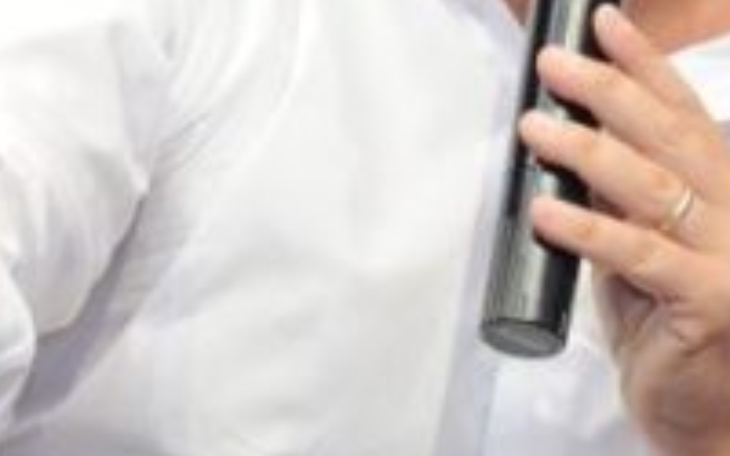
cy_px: -62
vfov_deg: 2.1
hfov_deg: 3.3
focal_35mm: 638
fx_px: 12693
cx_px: 343
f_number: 6.3
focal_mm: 180
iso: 2000
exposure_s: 1/160
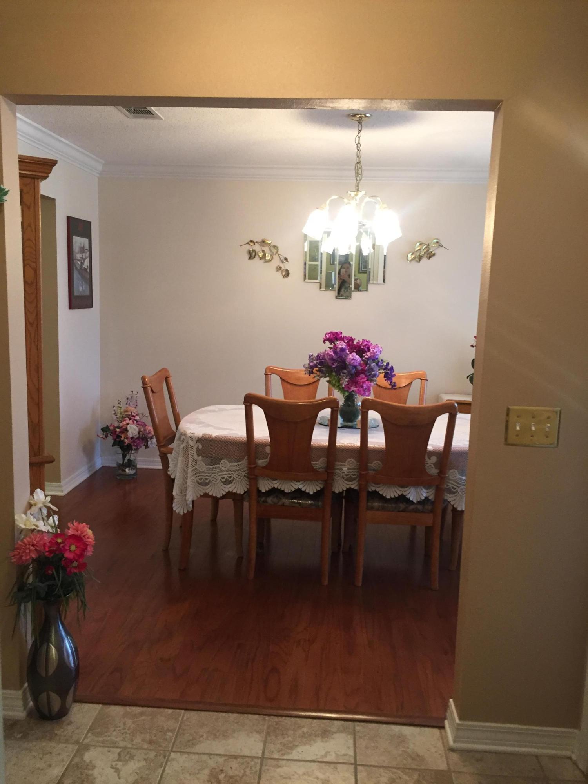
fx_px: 657
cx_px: 294
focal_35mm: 29
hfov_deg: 48.2
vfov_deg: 61.7
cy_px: 392
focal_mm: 4.15
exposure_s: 1/30
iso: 125
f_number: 2.2
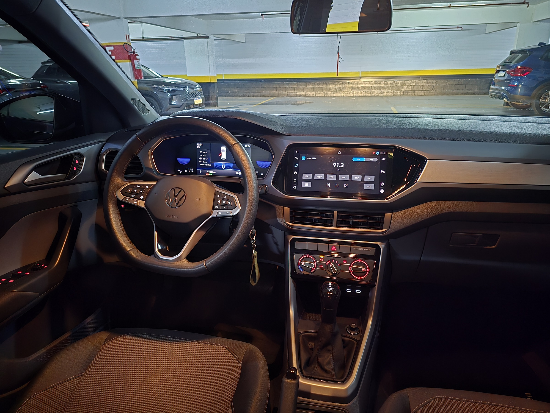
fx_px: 365
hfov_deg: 73.9
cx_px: 275
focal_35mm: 23
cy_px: 206
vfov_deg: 58.9
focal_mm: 6.3
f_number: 1.7
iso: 2500
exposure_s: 1/24
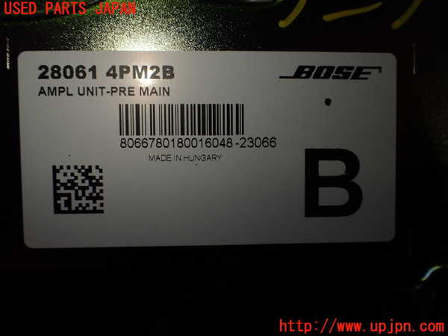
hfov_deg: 60.0
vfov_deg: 46.8
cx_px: 224
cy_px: 168
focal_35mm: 30
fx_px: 388
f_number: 3.2
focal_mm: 5.4
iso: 100
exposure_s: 1/400
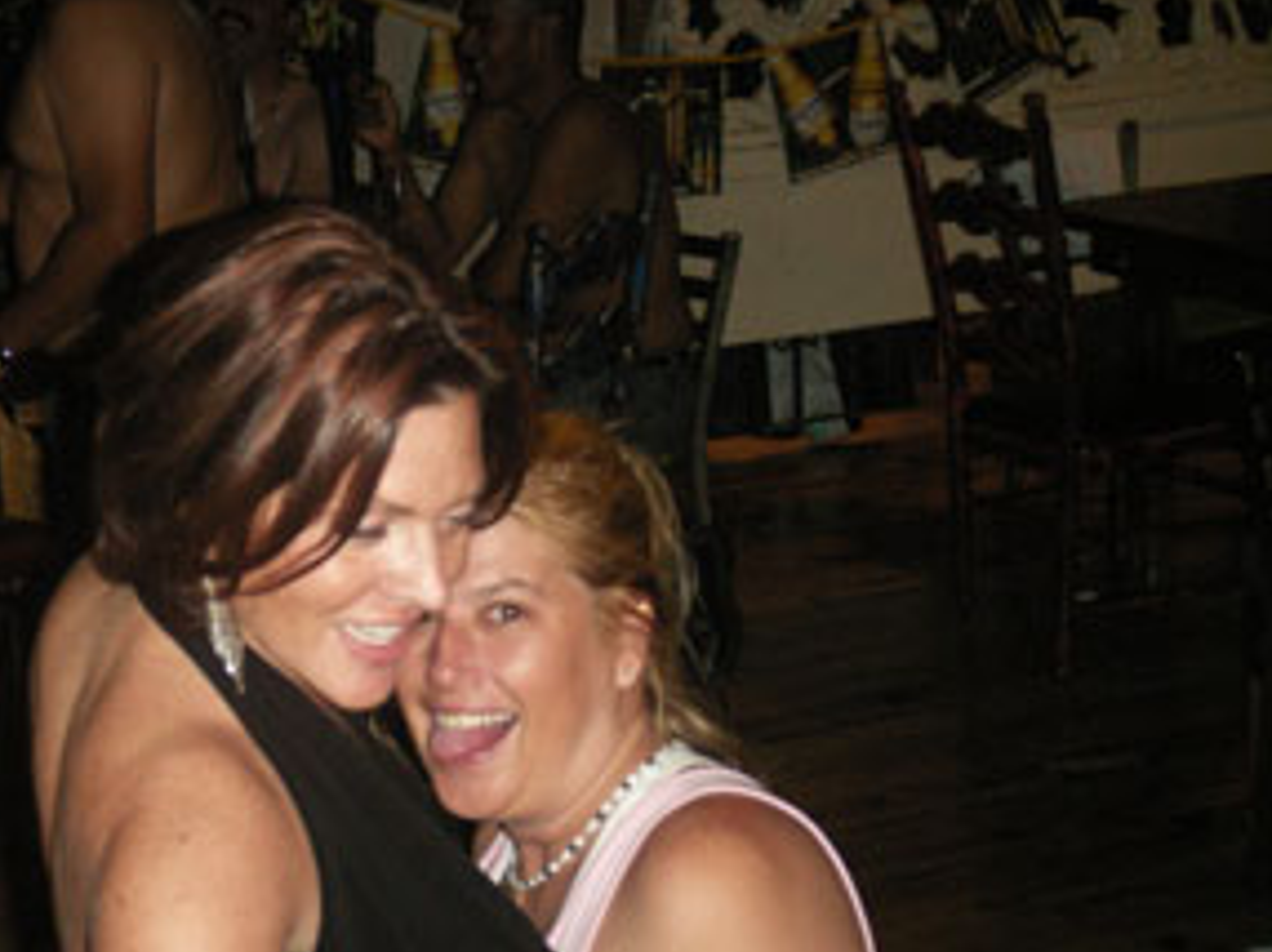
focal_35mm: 68
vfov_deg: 21.6
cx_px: 476
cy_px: 520
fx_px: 2497
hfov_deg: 28.5
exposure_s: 1/40
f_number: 3.5
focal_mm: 11.5
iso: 160
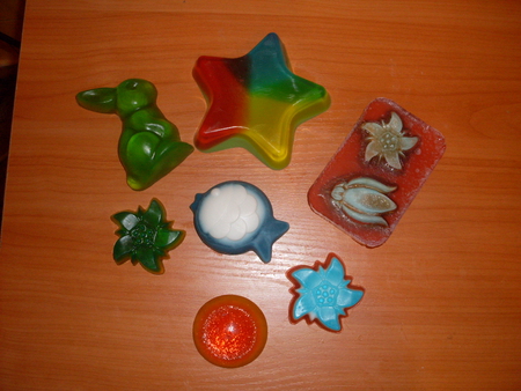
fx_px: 572
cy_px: 196
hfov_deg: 49.0
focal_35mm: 38
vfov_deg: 37.8
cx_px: 260
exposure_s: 1/45
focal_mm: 6.3
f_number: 2.8
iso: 100
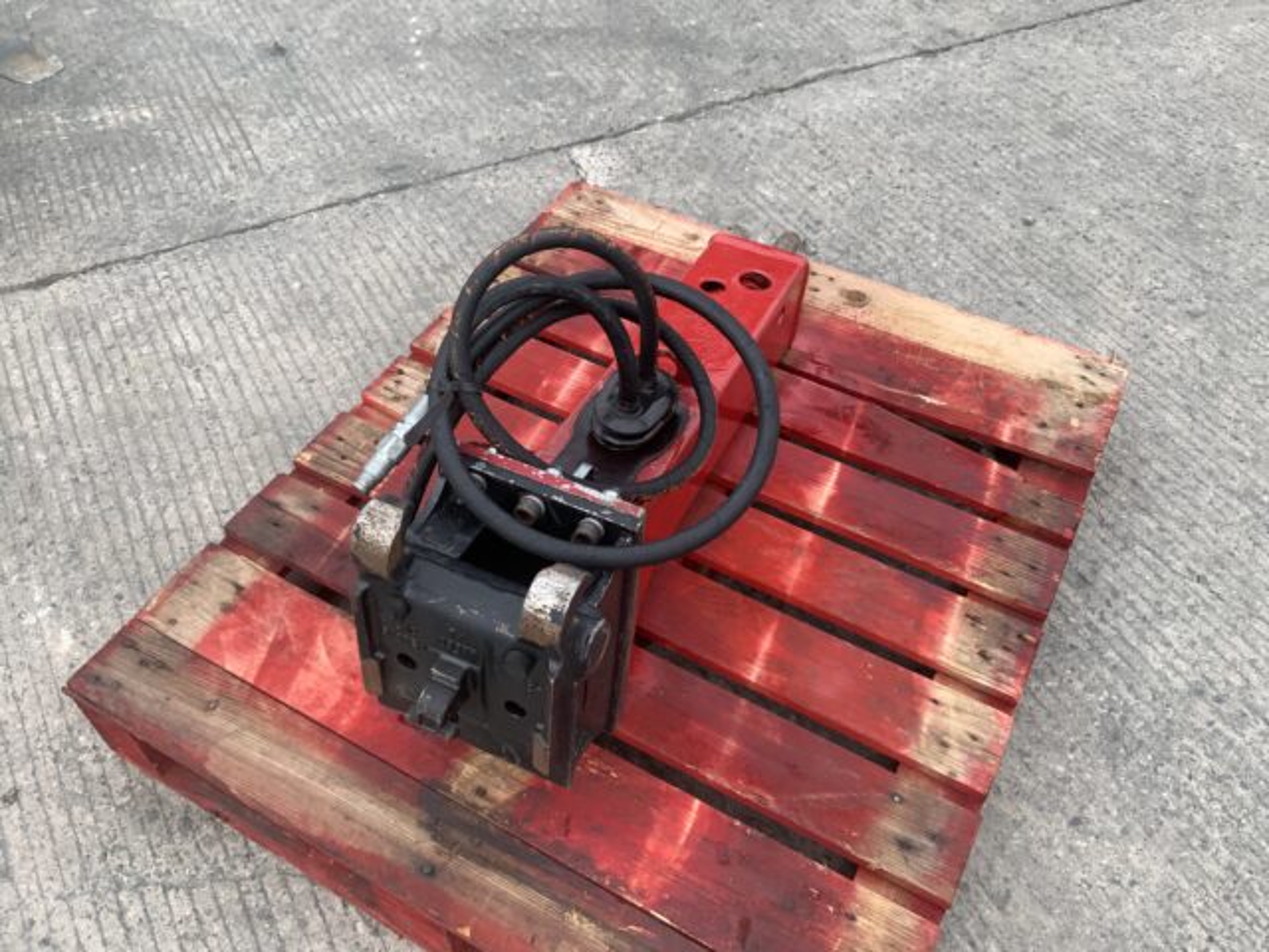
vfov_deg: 48.2
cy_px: 476
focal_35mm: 29
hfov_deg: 61.7
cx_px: 634
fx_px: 1063
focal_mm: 3
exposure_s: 1/351
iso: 16
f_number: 1.8
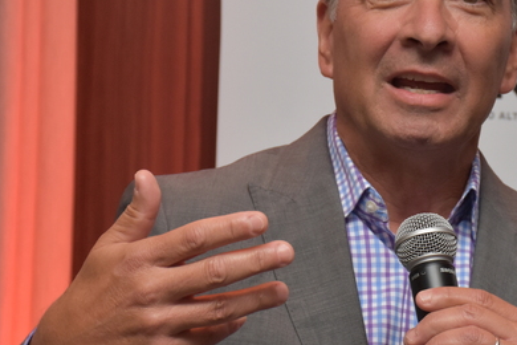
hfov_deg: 11.4
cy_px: 175
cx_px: 447
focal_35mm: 179
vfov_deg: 7.7
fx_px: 2570
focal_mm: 62
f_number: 7.1
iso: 800
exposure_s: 1/60
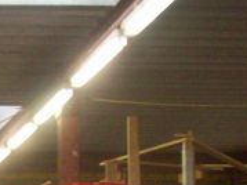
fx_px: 920
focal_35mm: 129
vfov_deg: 10.9
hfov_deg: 13.9
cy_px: 309
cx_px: -177
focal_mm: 6
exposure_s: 1/64
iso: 200
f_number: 2.7
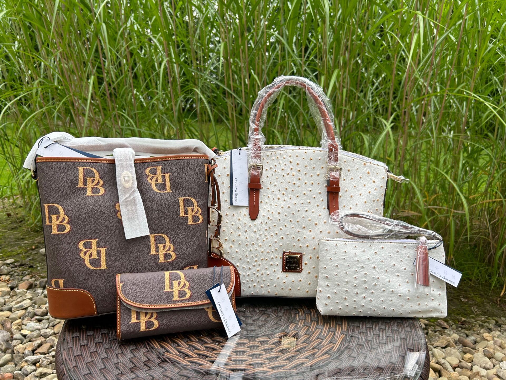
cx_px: 253
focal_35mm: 26
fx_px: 380
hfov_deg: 67.3
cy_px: 190
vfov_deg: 53.1
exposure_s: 1/902
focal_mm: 5.7
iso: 50
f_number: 1.5
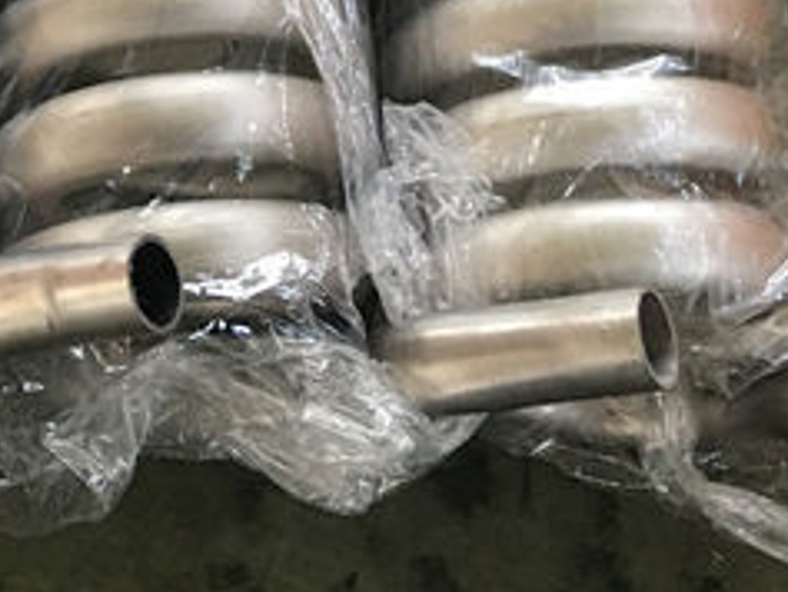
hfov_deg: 19.3
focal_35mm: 98
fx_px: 2232
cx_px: -37
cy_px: -213
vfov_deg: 14.4
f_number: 2.2
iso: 50
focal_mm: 4.15
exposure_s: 1/33
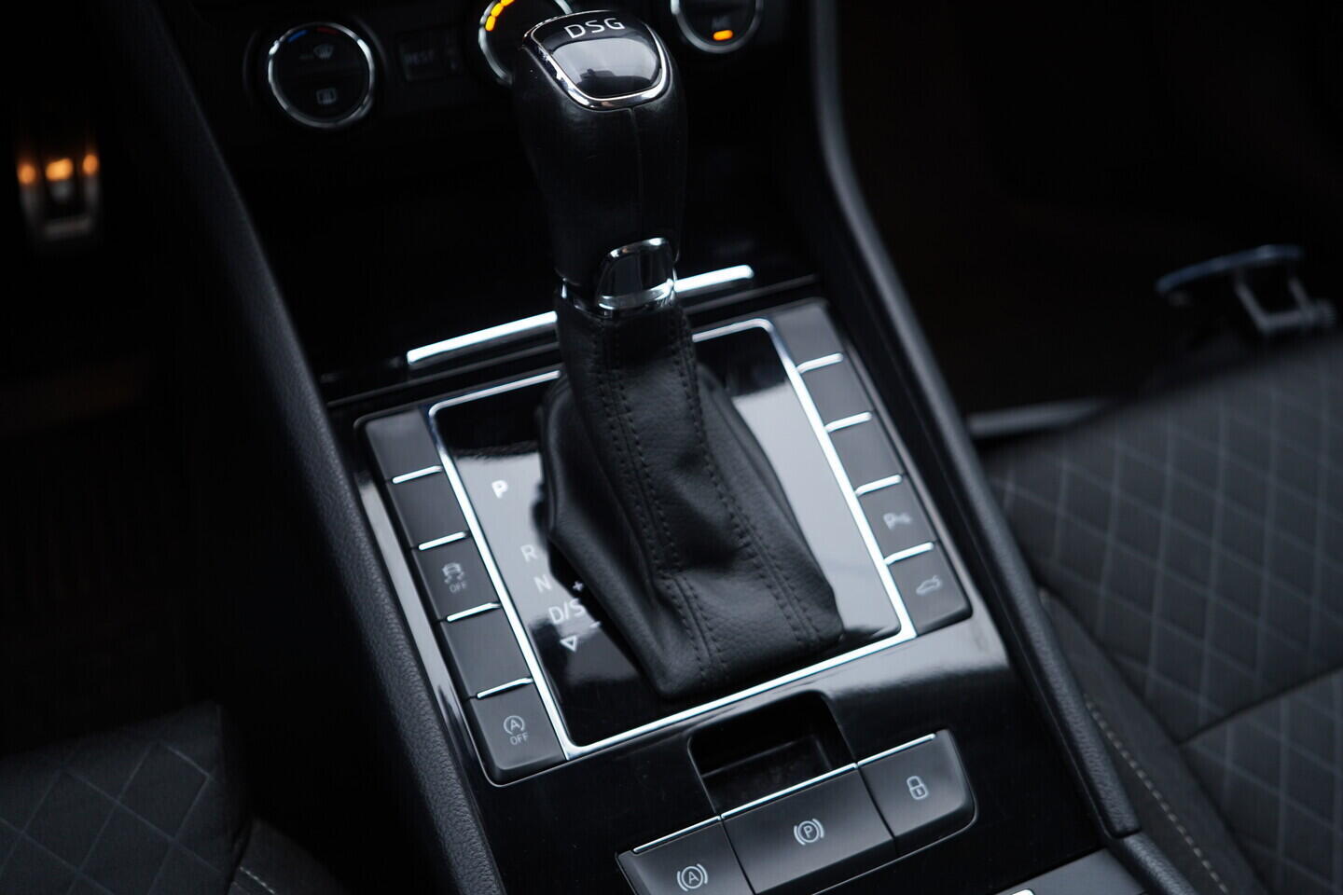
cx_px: 672
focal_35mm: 36
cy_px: 448
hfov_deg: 53.1
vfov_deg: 36.9
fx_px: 1343
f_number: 2.8
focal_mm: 24
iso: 160
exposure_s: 1/40
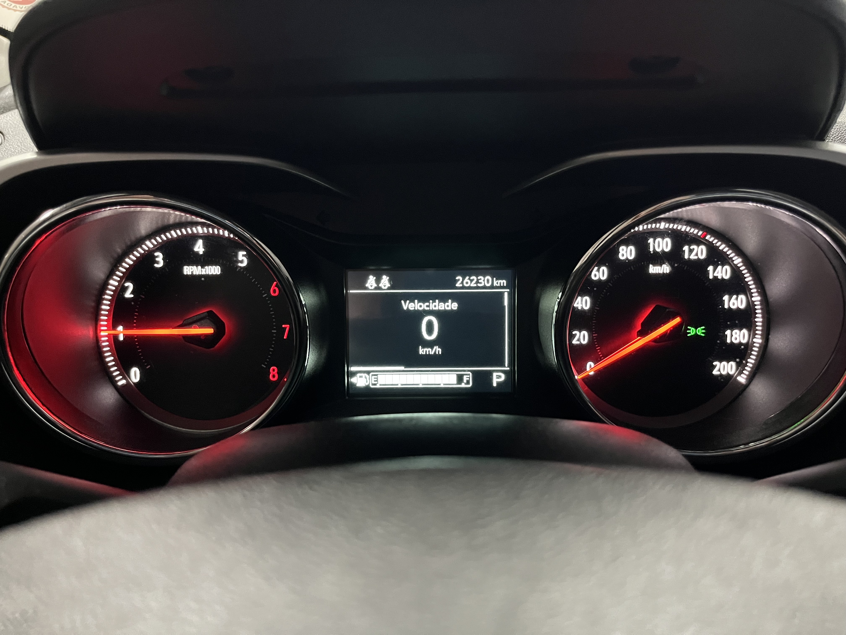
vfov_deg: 53.1
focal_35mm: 26
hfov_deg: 67.3
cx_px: 423
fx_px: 635
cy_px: 318
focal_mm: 5.1
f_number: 1.6
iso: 800
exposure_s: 1/30
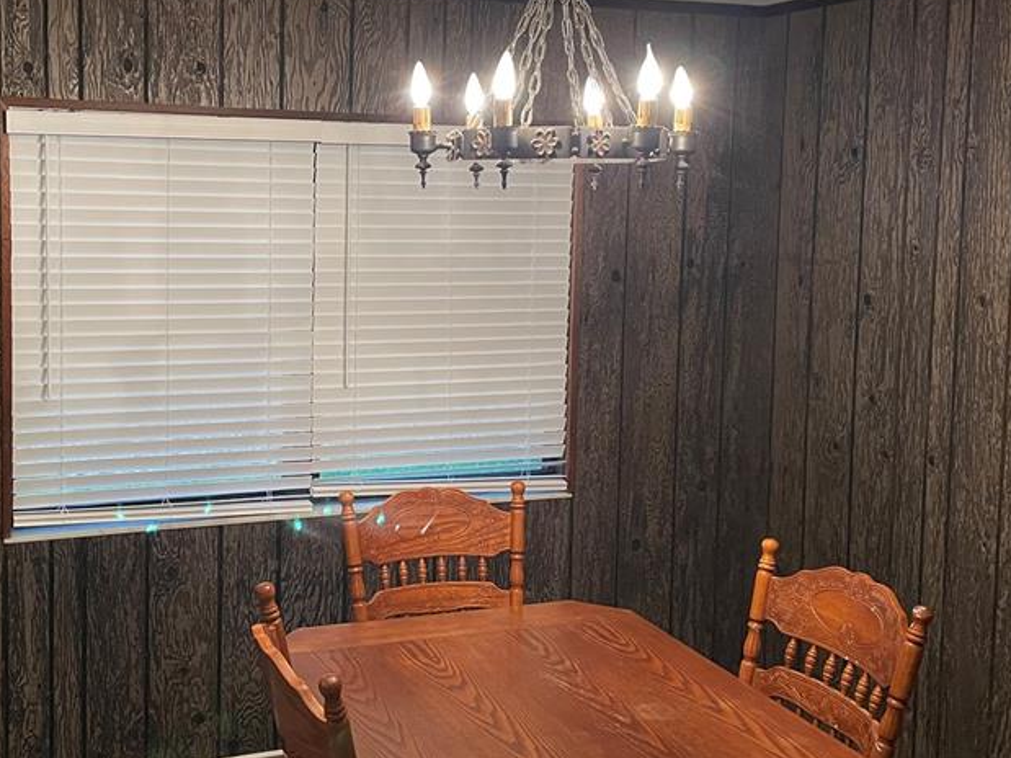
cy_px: 292
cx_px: 400
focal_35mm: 43
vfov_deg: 33.4
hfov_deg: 43.6
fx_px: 1256
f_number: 1.6
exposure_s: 1/60
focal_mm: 4.2
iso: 250
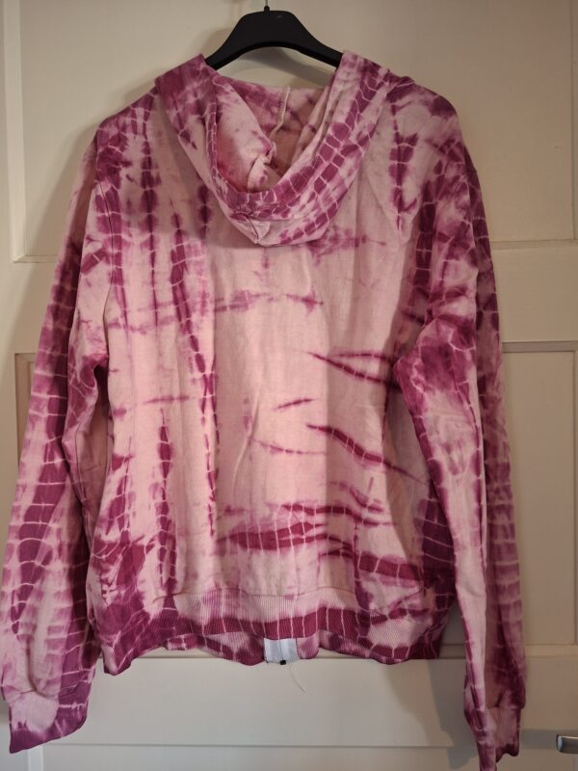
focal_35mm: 23
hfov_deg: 58.9
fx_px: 512
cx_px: 289
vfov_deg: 73.9
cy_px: 386
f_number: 1.8
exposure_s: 1/33
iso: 400
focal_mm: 5.54
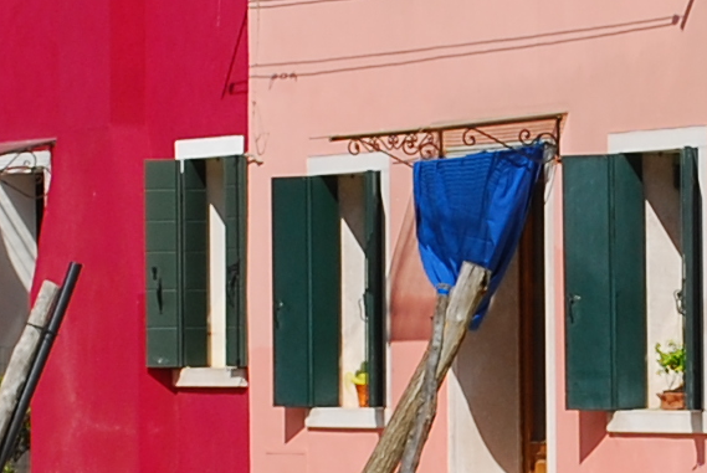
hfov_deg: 7.2
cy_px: 312
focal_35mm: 286
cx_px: 550
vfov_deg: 4.8
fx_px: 5624
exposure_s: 1/320
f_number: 8
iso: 100
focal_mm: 28
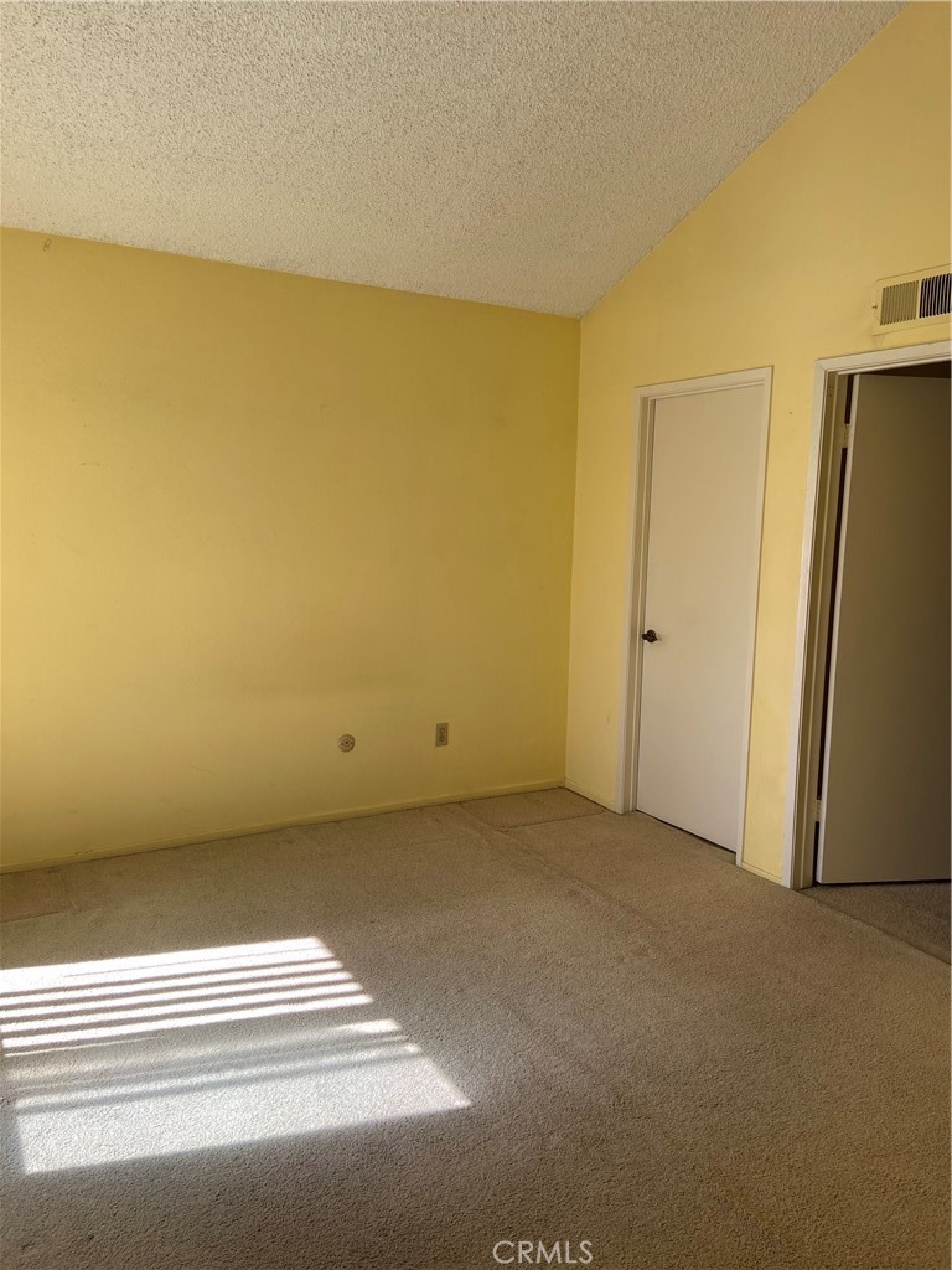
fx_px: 953
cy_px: 635
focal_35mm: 26
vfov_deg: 67.3
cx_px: 476
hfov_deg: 53.1
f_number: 1.8
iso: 32
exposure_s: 1/190
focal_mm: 4.25
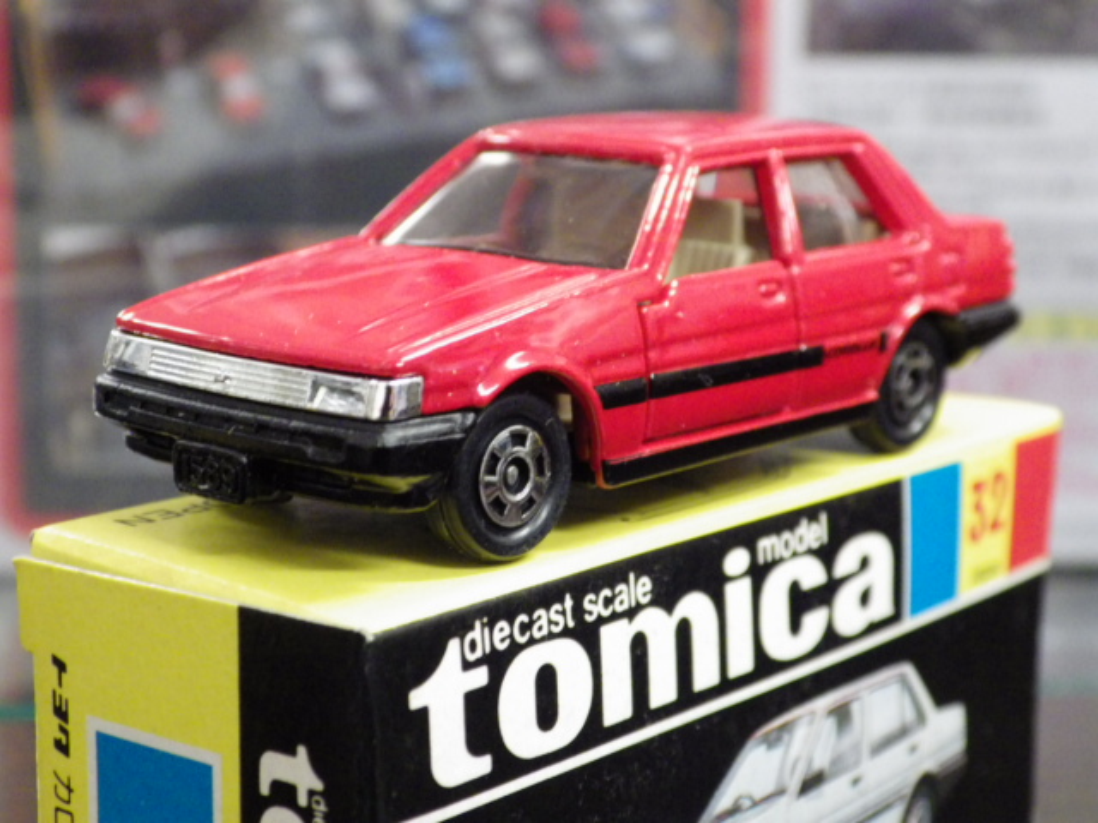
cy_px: 412
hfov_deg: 27.4
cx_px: 549
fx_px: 2252
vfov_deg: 20.7
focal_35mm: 71
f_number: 4.2
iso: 1000
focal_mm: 12.8
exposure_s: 1/25
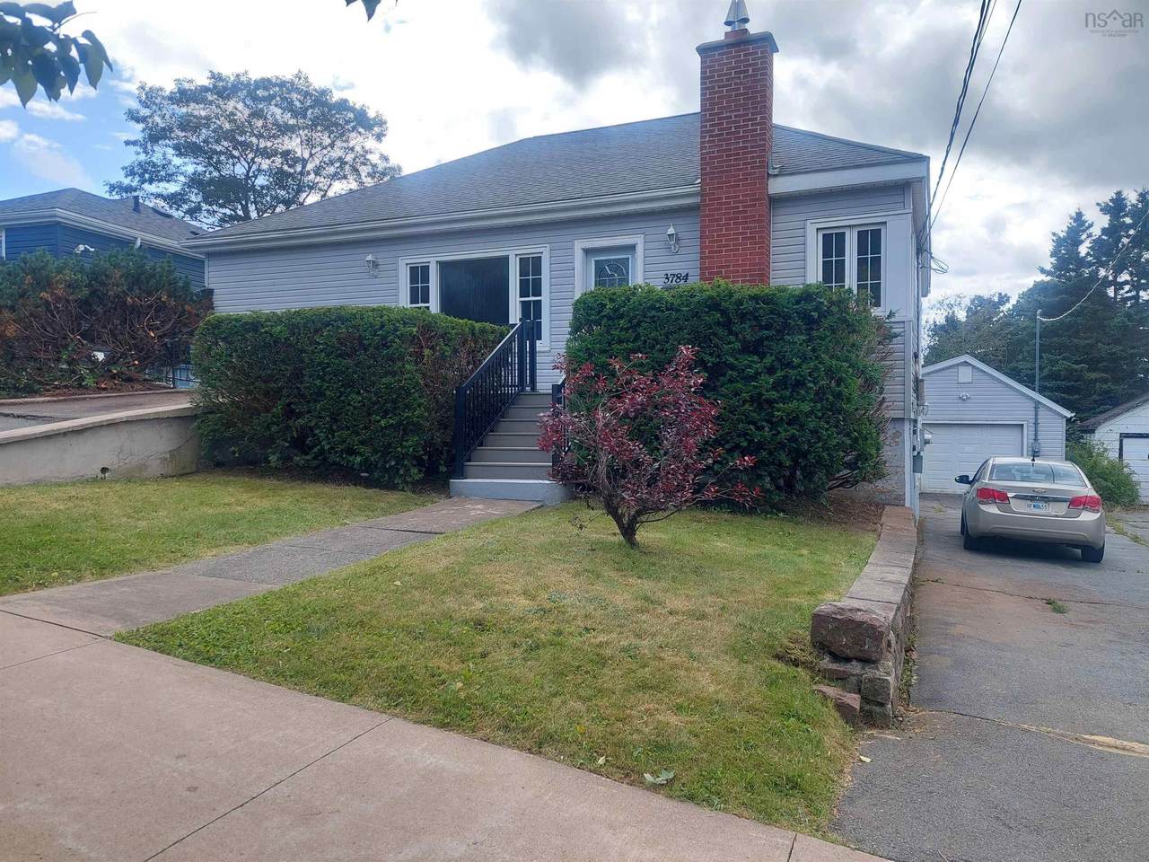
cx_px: 574
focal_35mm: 24
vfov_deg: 56.8
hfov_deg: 71.6
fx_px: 797
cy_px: 431
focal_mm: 5.23
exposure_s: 1/482
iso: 40
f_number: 1.8
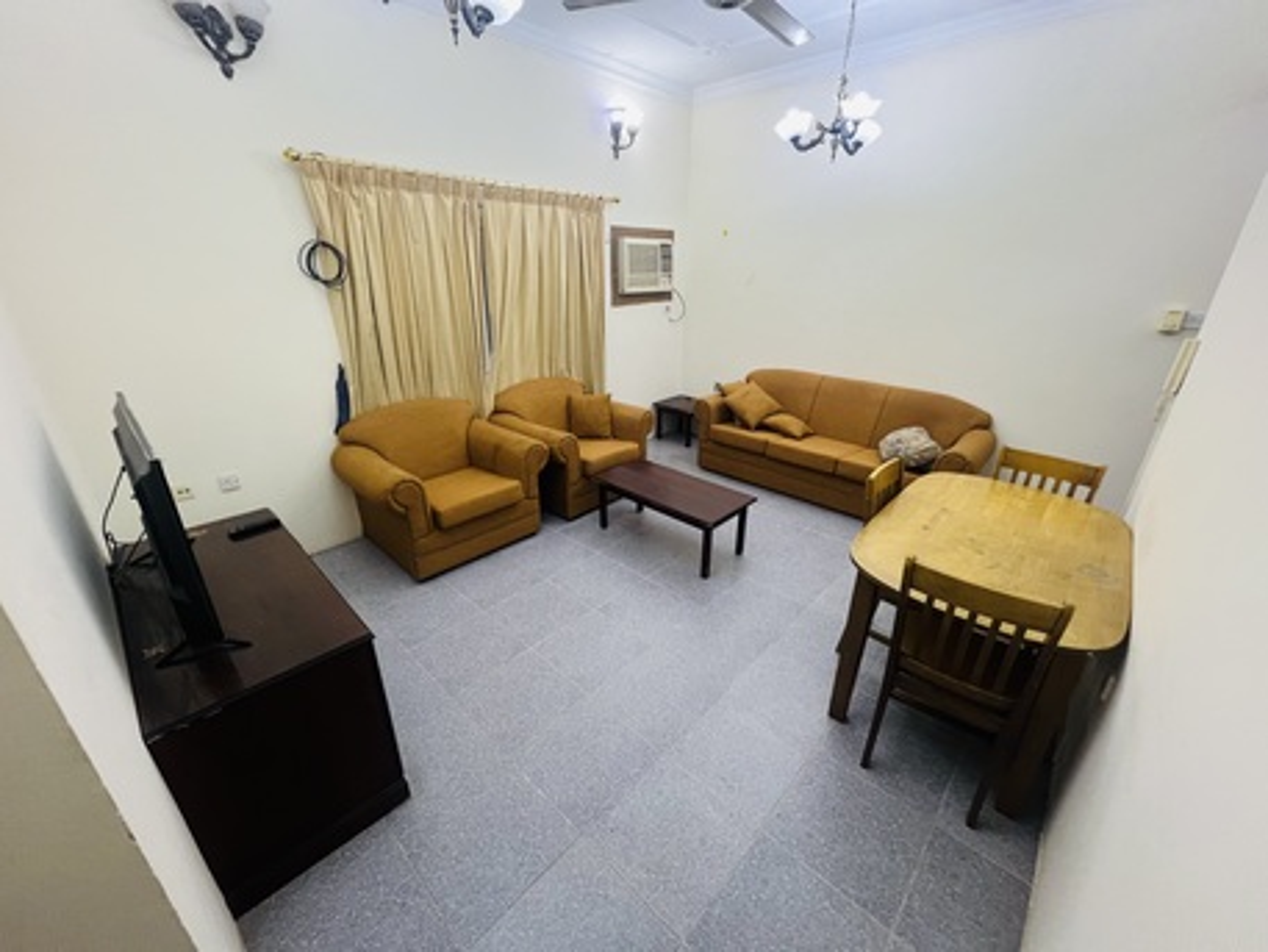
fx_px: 476
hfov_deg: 106.2
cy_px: 476
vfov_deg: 89.9
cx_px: 634
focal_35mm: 13
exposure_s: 1/50
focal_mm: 1.57
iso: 320
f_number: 1.8
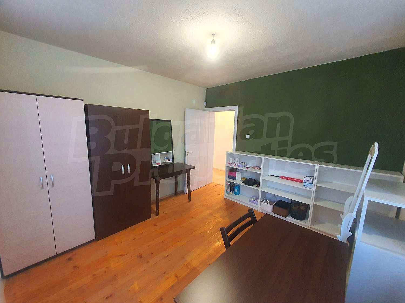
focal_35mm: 13
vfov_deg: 89.9
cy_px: 152
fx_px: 152
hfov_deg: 106.2
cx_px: 202
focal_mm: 1.8
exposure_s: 1/33
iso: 400
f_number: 2.2
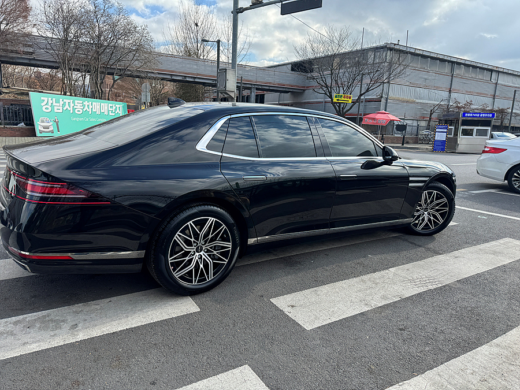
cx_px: 260
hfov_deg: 71.6
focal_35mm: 24
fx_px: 361
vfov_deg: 56.8
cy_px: 195
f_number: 1.78
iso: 80
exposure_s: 1/1425
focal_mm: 6.76
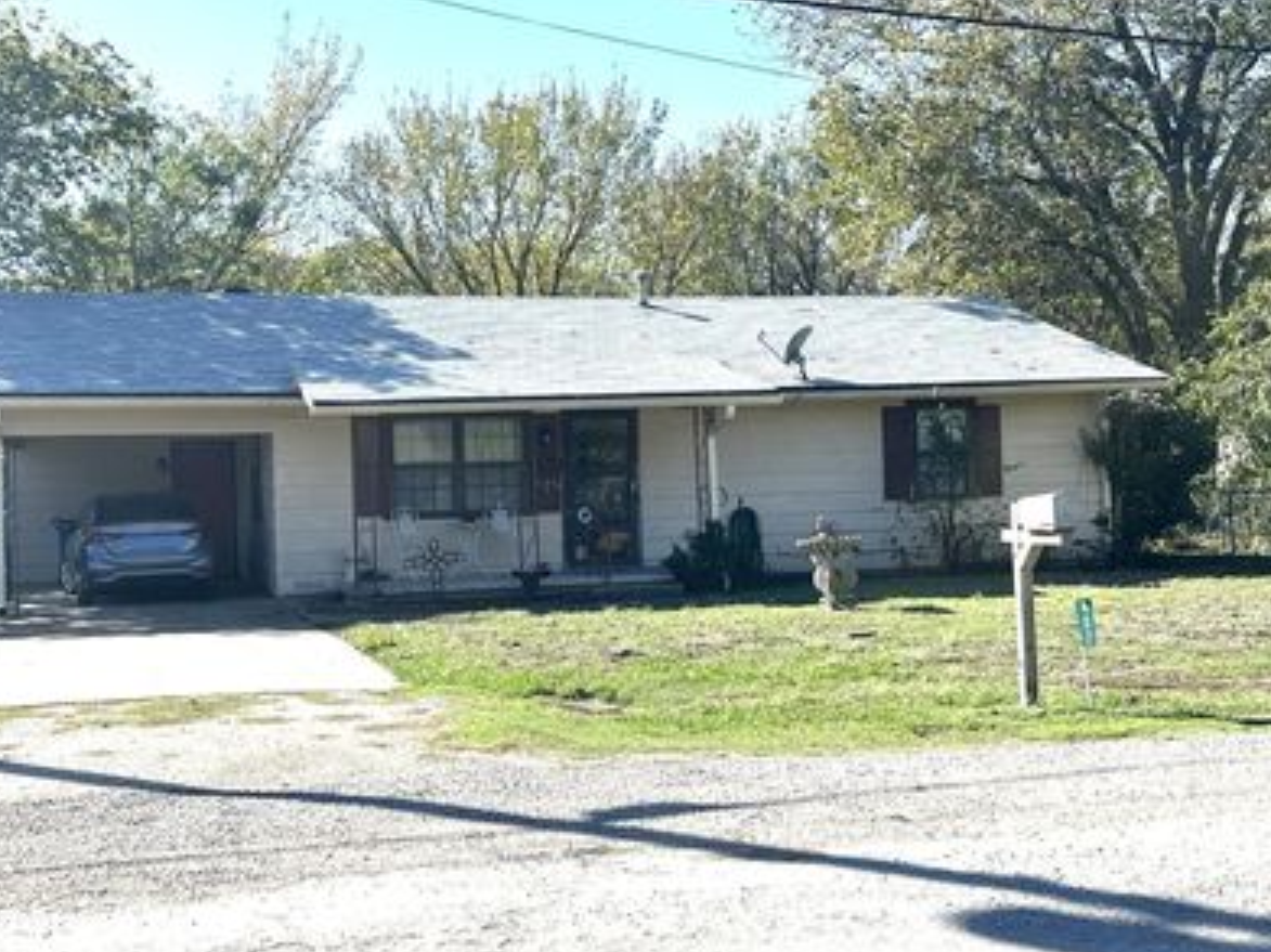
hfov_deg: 41.2
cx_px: 582
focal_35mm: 46
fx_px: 1688
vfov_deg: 31.5
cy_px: 495
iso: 80
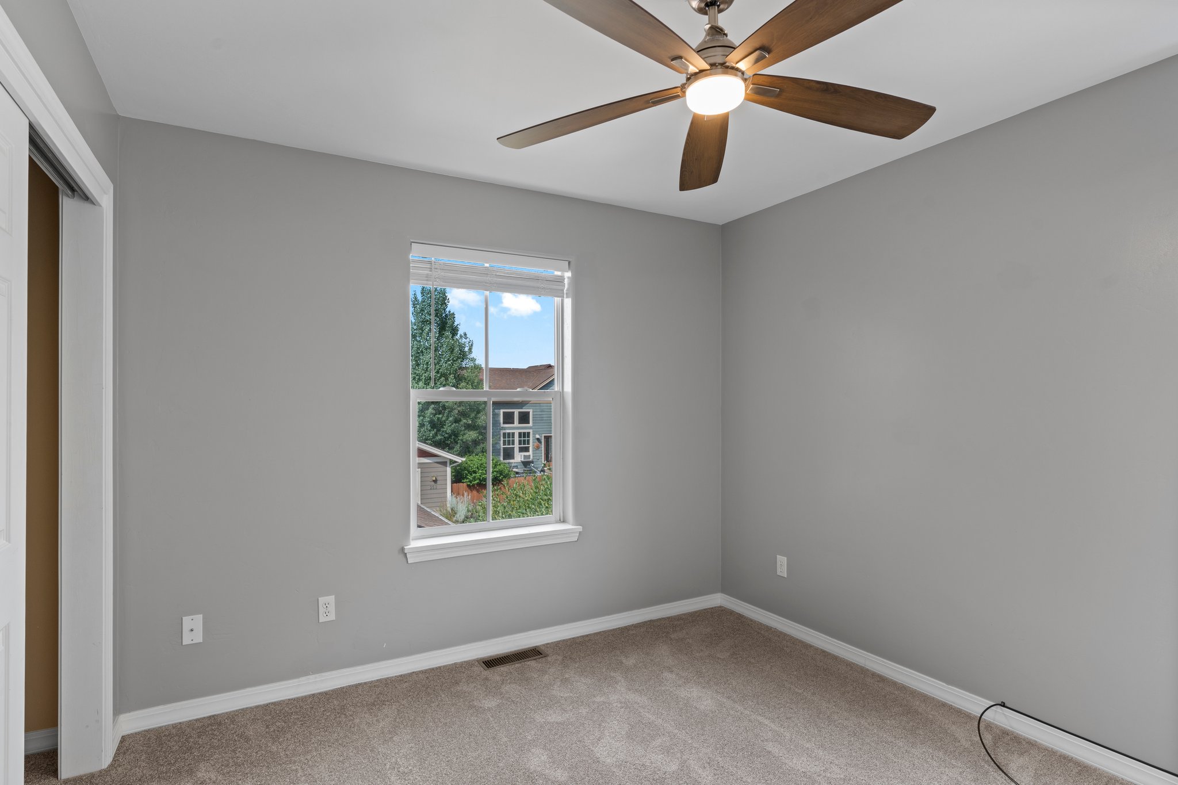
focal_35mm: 18
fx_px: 589
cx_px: 589
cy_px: 392
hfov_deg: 90.0
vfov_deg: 67.4
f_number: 8
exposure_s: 1/6
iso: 400
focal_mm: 18
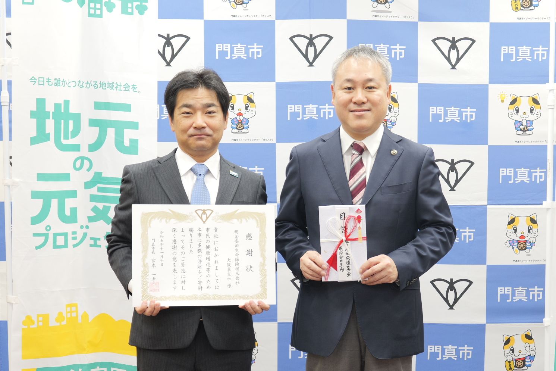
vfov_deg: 43.6
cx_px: 278
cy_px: 186
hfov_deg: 61.9
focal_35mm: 30
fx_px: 463
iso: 500
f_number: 5.5
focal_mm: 30
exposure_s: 1/30
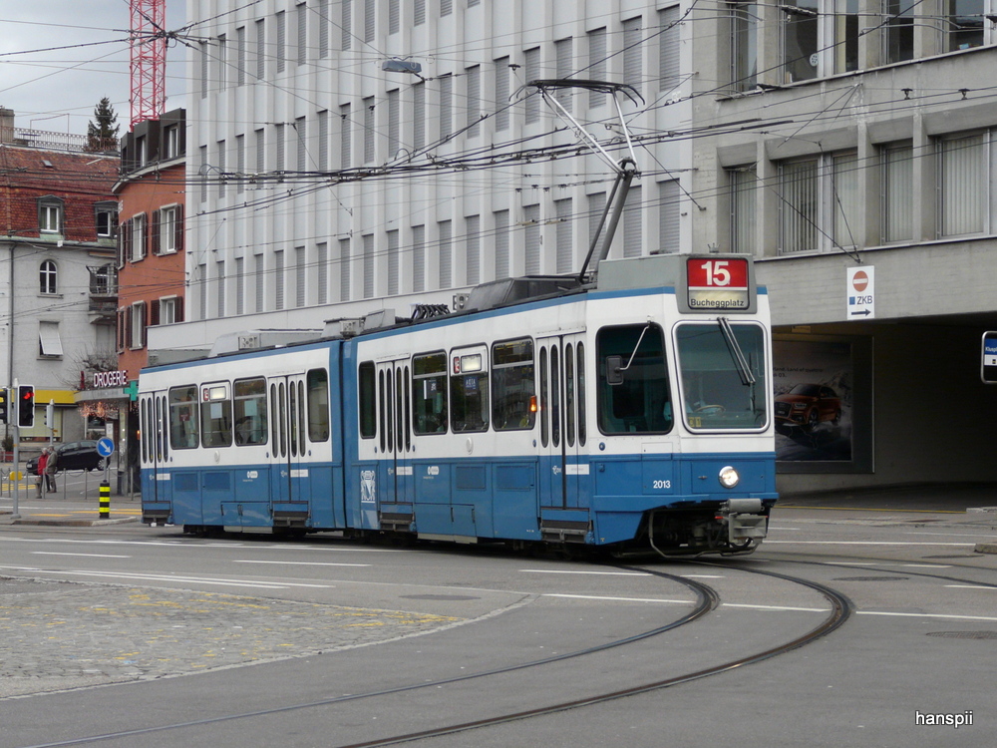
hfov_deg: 26.0
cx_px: 498
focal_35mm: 75
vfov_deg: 19.6
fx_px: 2160
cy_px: 374
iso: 160
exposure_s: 1/200
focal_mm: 12.3
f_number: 3.2
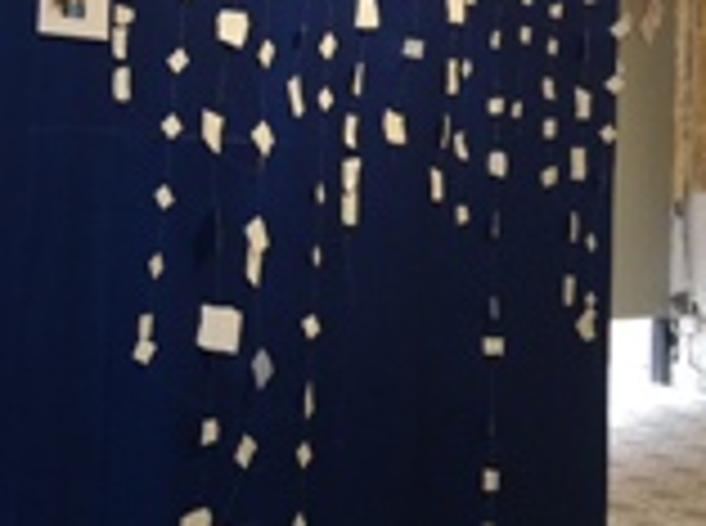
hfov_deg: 21.8
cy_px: -130
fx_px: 1689
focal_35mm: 83
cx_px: -153
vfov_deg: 16.8
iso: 40
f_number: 2.2
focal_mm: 4.15
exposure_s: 1/17
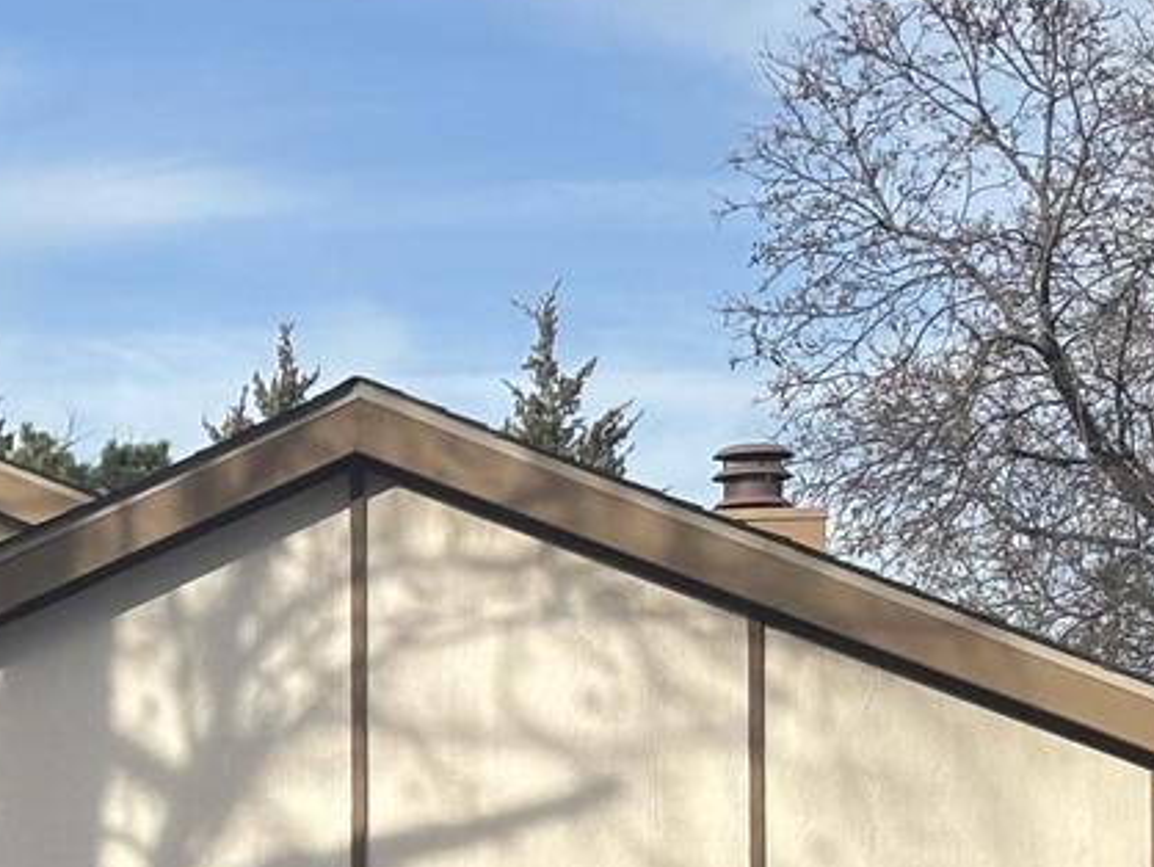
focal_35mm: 179
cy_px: 1361
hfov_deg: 10.8
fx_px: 5971
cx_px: -221
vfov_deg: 8.1
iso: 32
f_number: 1.6
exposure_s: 1/1949
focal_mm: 5.96
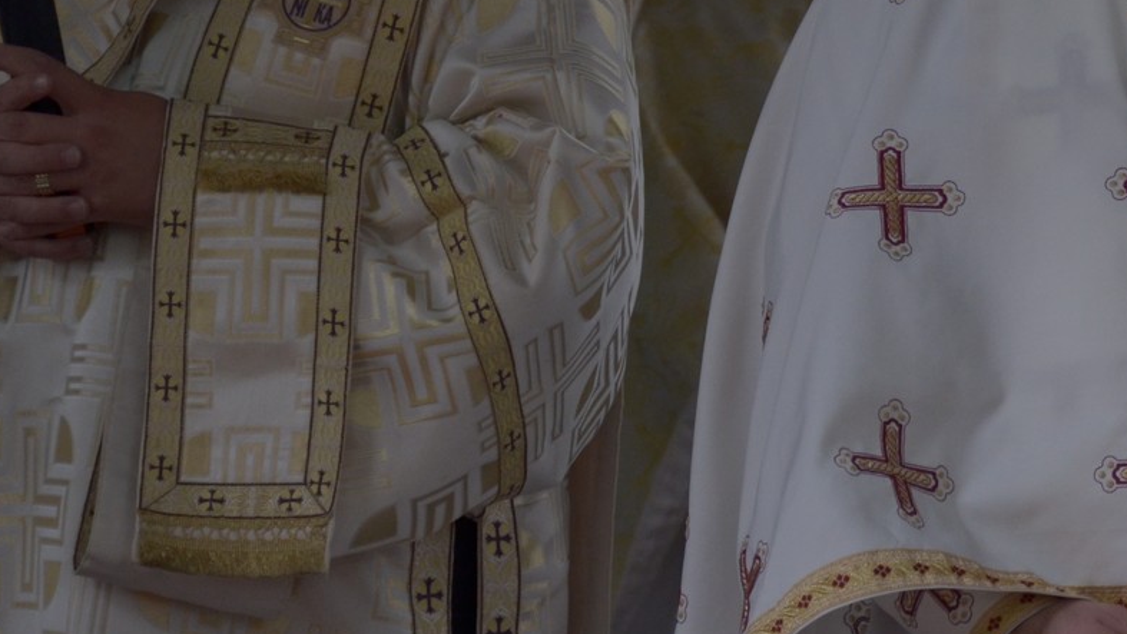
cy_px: 27
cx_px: 1121
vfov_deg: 3.7
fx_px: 9692
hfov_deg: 6.6
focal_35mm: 324
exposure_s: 1/200
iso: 400
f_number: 5.3
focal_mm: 85
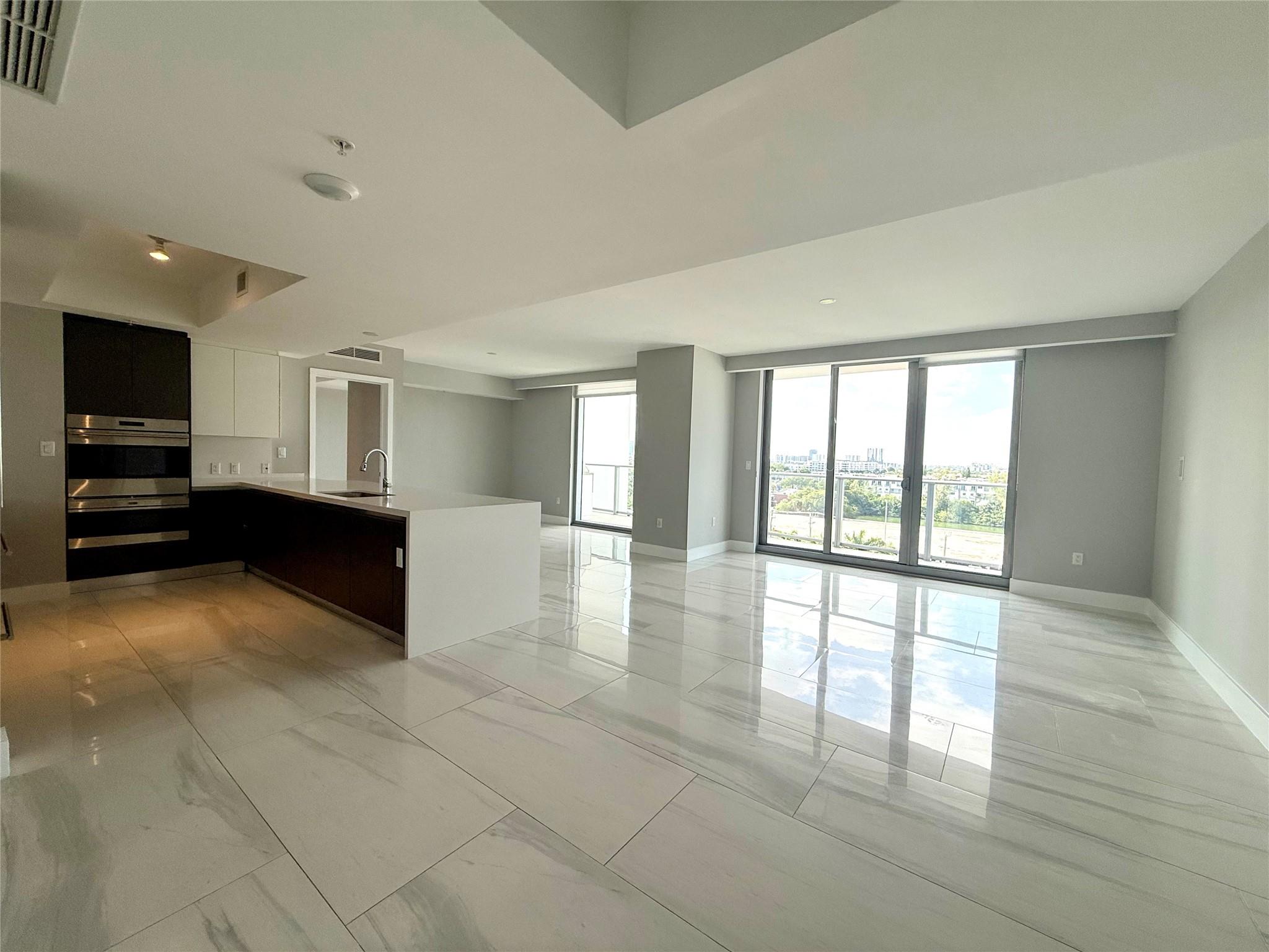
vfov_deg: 85.7
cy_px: 476
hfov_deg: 102.1
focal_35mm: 14
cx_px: 634
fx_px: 513
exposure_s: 1/233
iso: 64
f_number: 2.2
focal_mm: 2.22
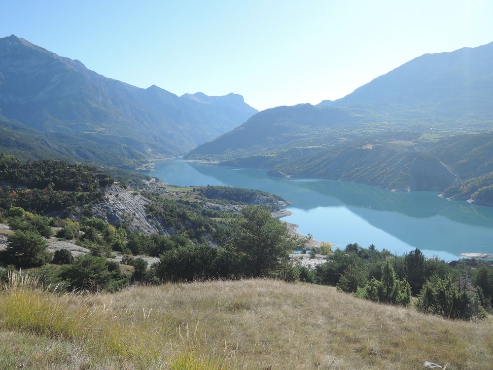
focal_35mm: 35
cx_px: 246
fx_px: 498
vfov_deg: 40.7
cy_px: 185
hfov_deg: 52.6
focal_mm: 7.5
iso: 80
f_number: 3.5
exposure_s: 1/640
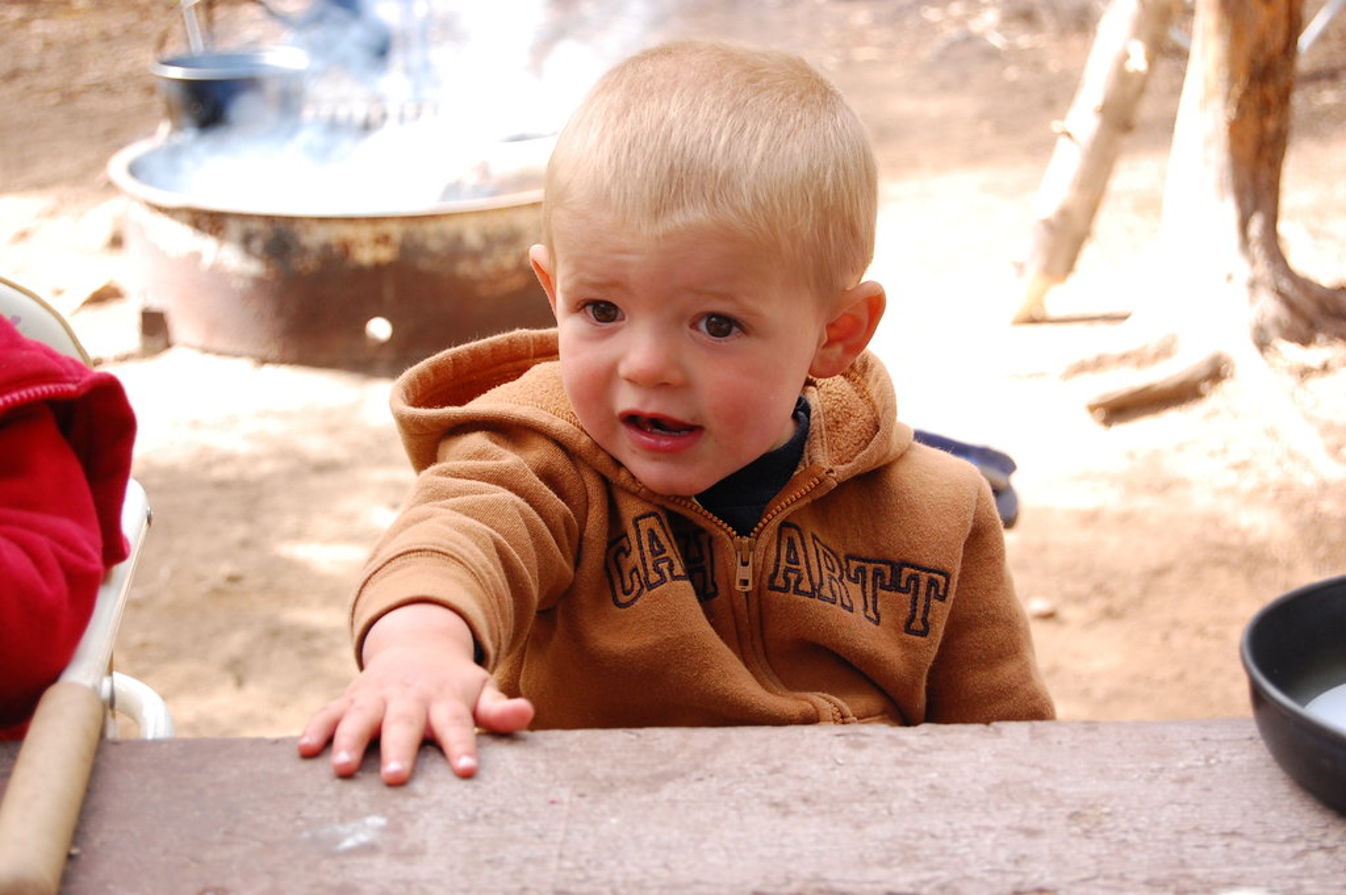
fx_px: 3082
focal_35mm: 82
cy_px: 448
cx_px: 673
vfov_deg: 16.5
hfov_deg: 24.6
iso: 400
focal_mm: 55
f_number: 5.6
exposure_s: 1/80
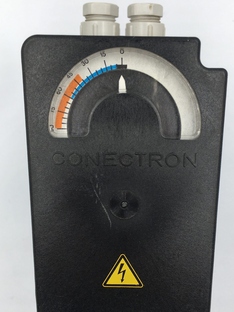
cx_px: 126
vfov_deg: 45.5
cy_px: 187
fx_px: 370
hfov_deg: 35.1
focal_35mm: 41
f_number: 2.2
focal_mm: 4.15
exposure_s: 1/276
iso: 25
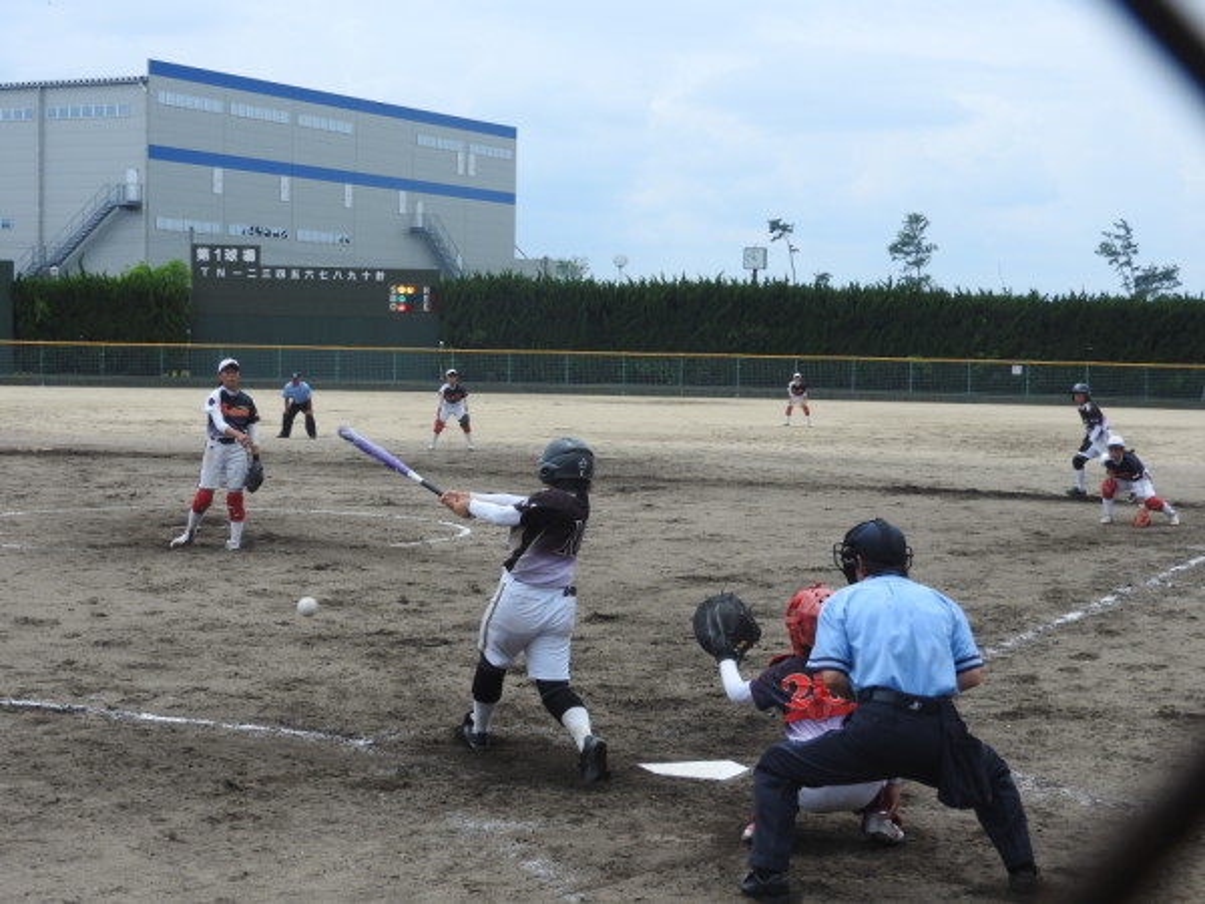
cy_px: 452
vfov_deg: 22.6
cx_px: 602
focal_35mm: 65
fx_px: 2263
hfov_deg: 29.8
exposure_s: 1/800
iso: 100
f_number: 4.2
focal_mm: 11.6
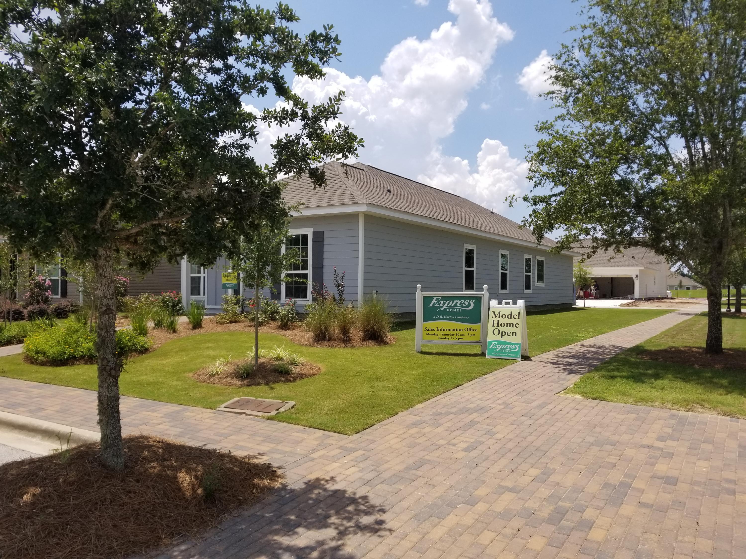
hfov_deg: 67.3
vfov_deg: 53.1
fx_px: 560
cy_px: 280
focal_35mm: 26
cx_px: 373
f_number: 1.7
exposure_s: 1/3016
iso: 50
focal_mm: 4.3
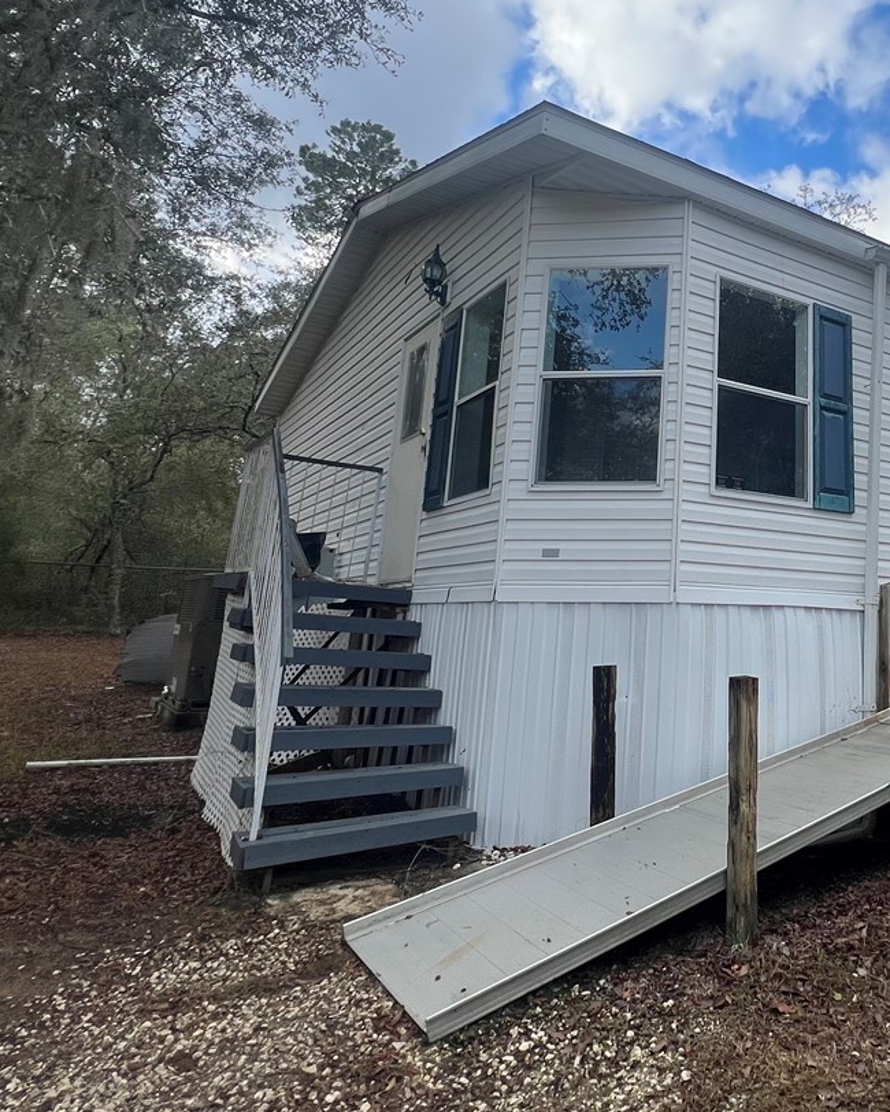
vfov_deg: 67.3
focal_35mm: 25
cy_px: 431
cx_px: 786
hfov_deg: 50.9
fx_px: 823
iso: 32
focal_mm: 1.57
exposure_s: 1/747
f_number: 1.8
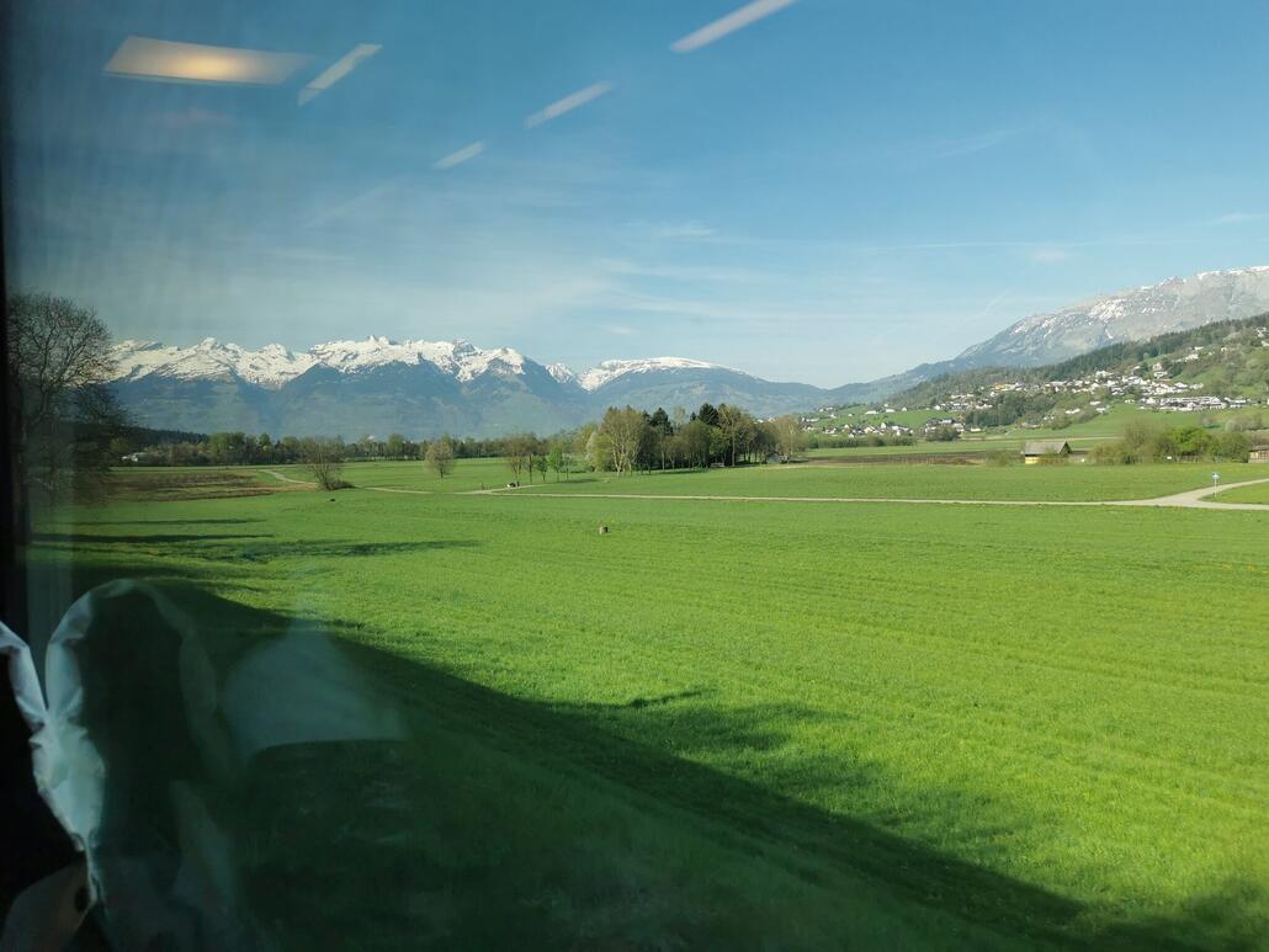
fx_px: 990
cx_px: 634
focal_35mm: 27
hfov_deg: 65.3
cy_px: 476
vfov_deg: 51.4
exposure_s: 1/668
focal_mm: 5.58
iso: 50
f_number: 1.8
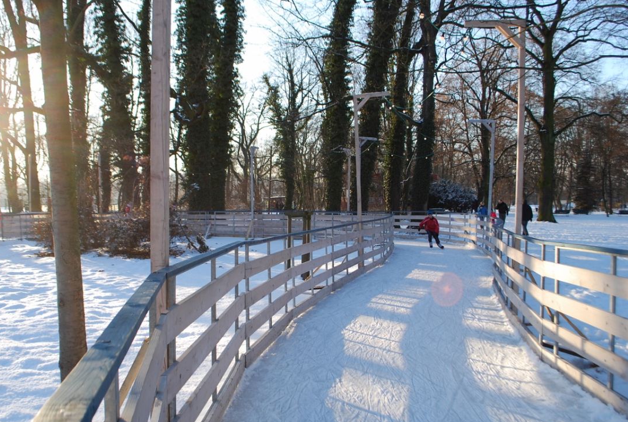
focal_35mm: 30
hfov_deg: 61.7
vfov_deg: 43.8
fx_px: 524
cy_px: 216
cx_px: 280
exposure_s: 1/125
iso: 110
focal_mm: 18
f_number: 5.6
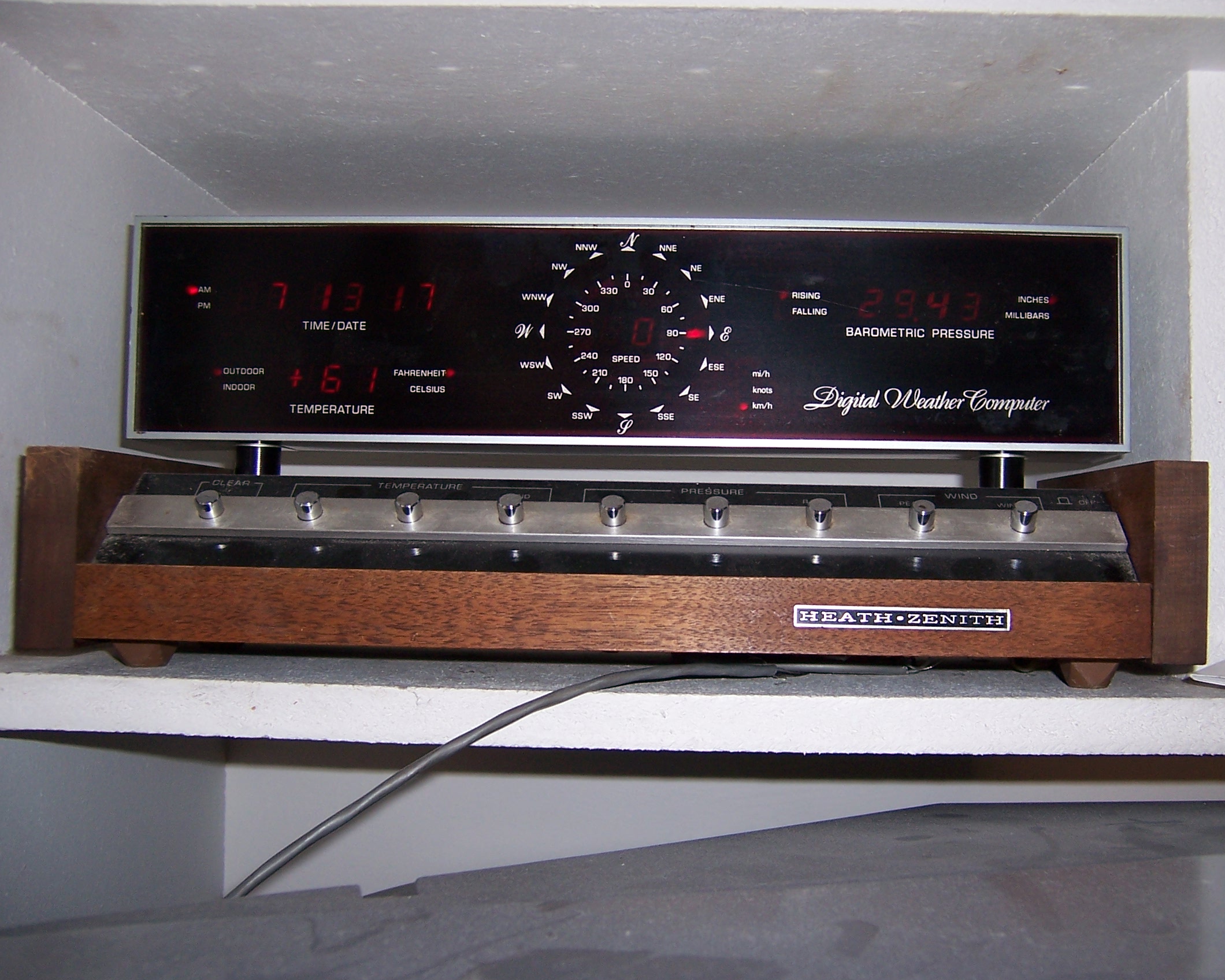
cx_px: 656
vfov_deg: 42.2
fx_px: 1269
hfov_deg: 51.5
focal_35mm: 35
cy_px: 496
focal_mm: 5.5
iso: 80
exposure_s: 1/60
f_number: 2.8
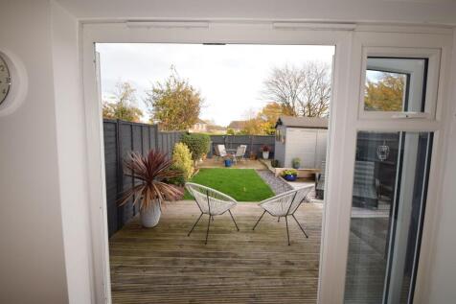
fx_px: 209
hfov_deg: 95.0
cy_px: 152
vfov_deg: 72.0
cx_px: 228
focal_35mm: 16
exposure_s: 1/125
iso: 500
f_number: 5.6
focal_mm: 11
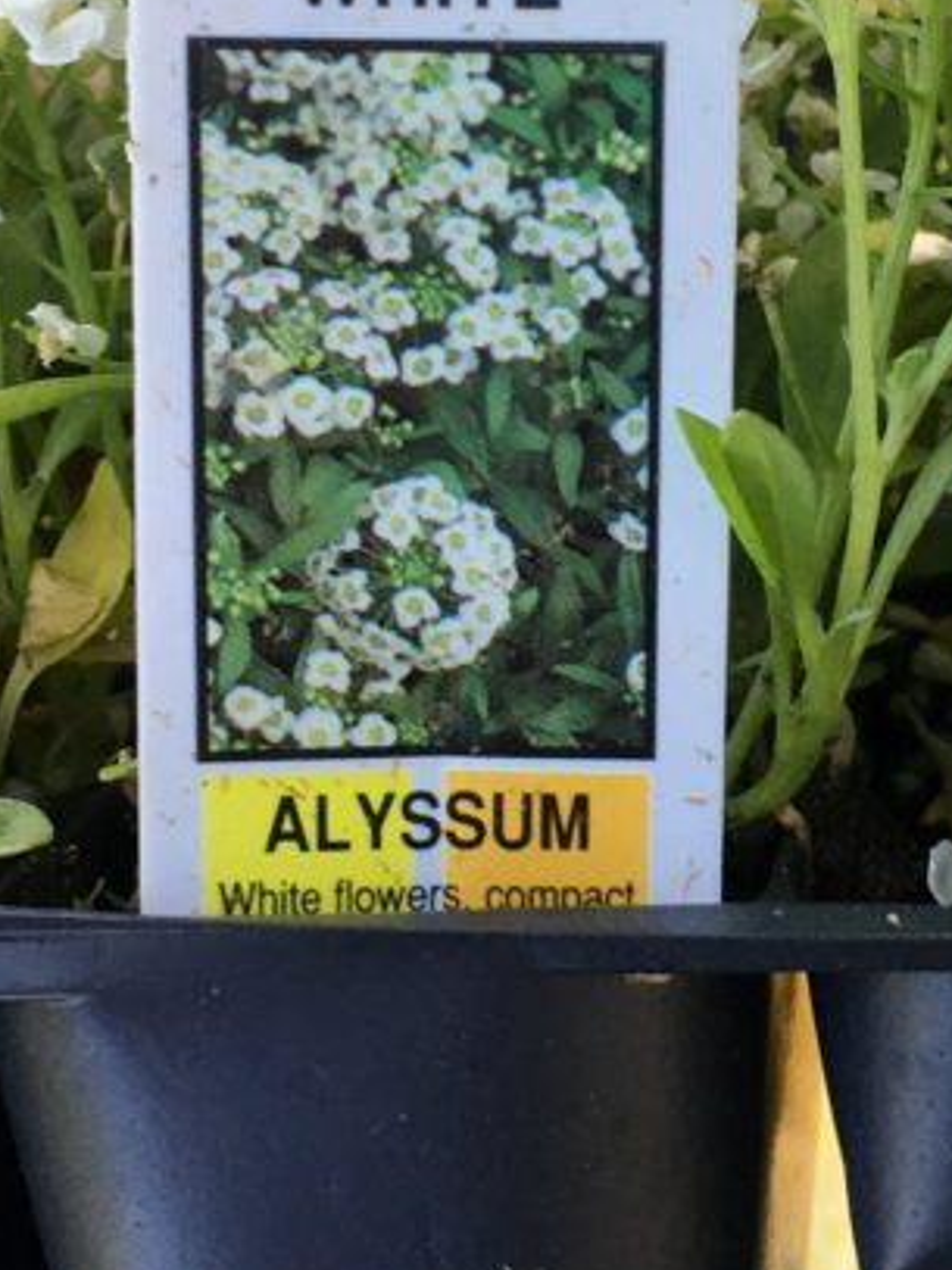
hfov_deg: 20.0
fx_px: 2678
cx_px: 740
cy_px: 315
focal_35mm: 73
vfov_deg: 26.3
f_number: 2.2
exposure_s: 1/30
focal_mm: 4.15
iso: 25
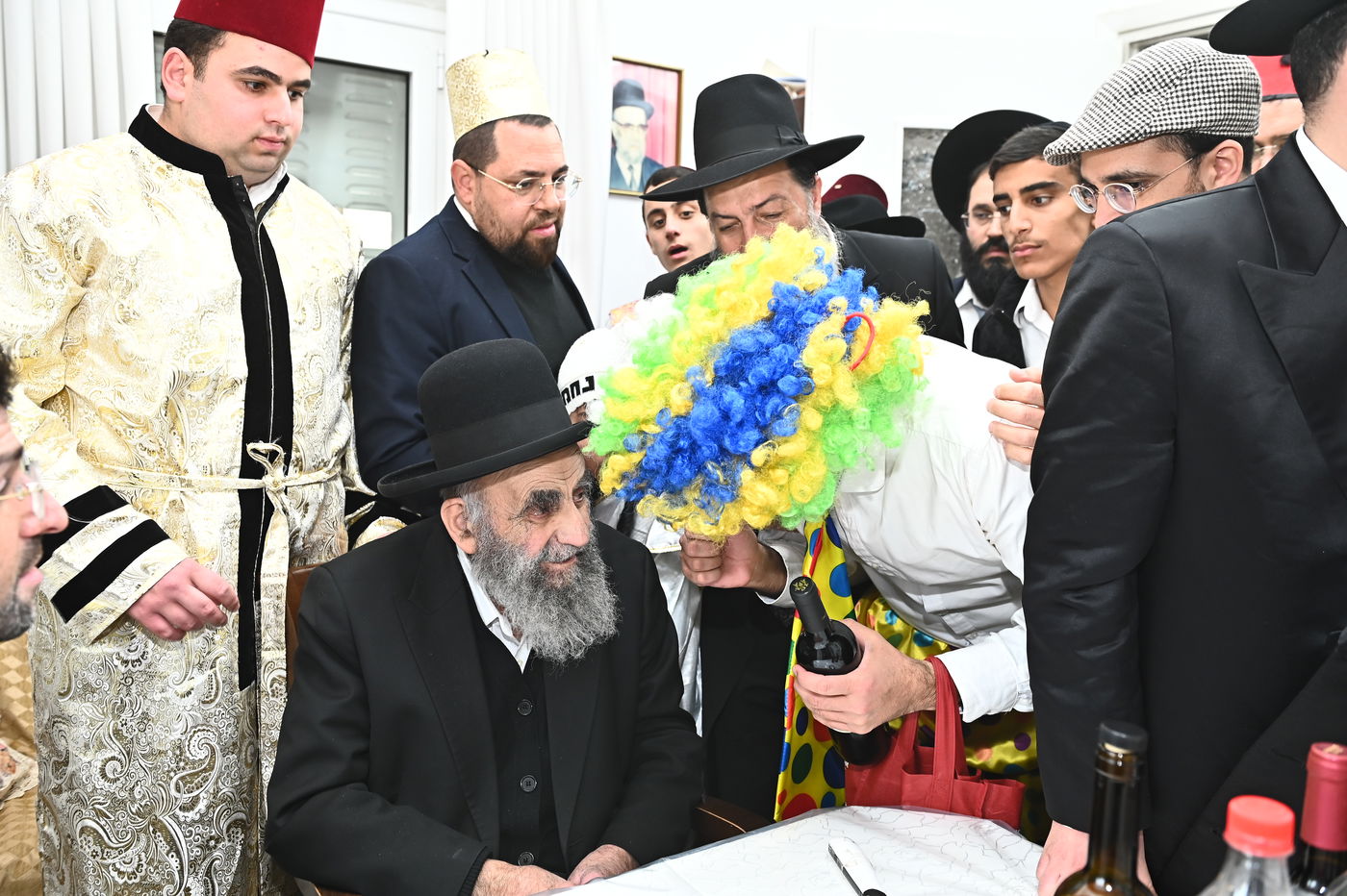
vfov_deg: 42.3
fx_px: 1159
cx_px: 674
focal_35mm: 31
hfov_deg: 60.3
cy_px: 448
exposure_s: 1/125
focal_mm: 31
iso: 800
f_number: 4.5
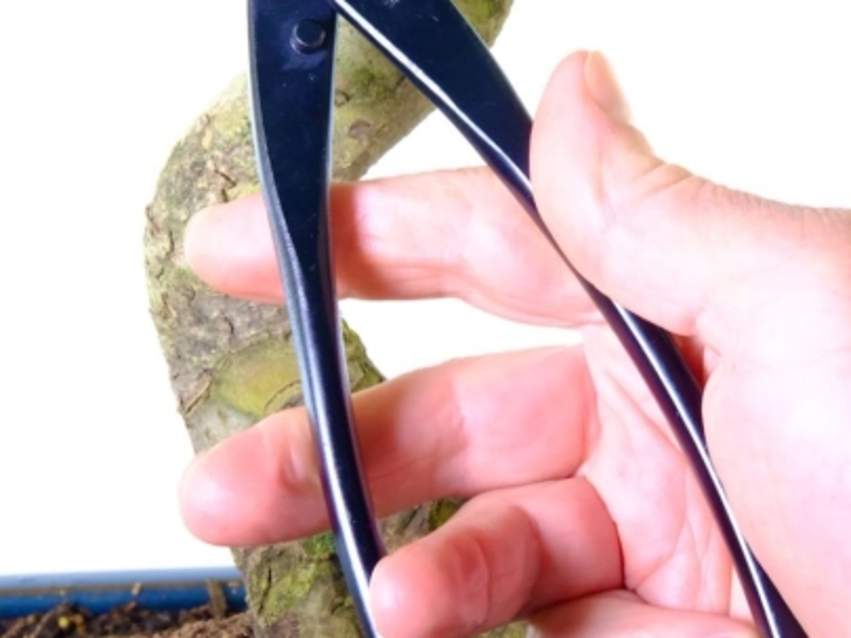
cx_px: 443
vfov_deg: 4.6
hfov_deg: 6.1
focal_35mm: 323
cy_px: 197
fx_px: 7943
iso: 3200
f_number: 18
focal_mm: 134.5
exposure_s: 1/8
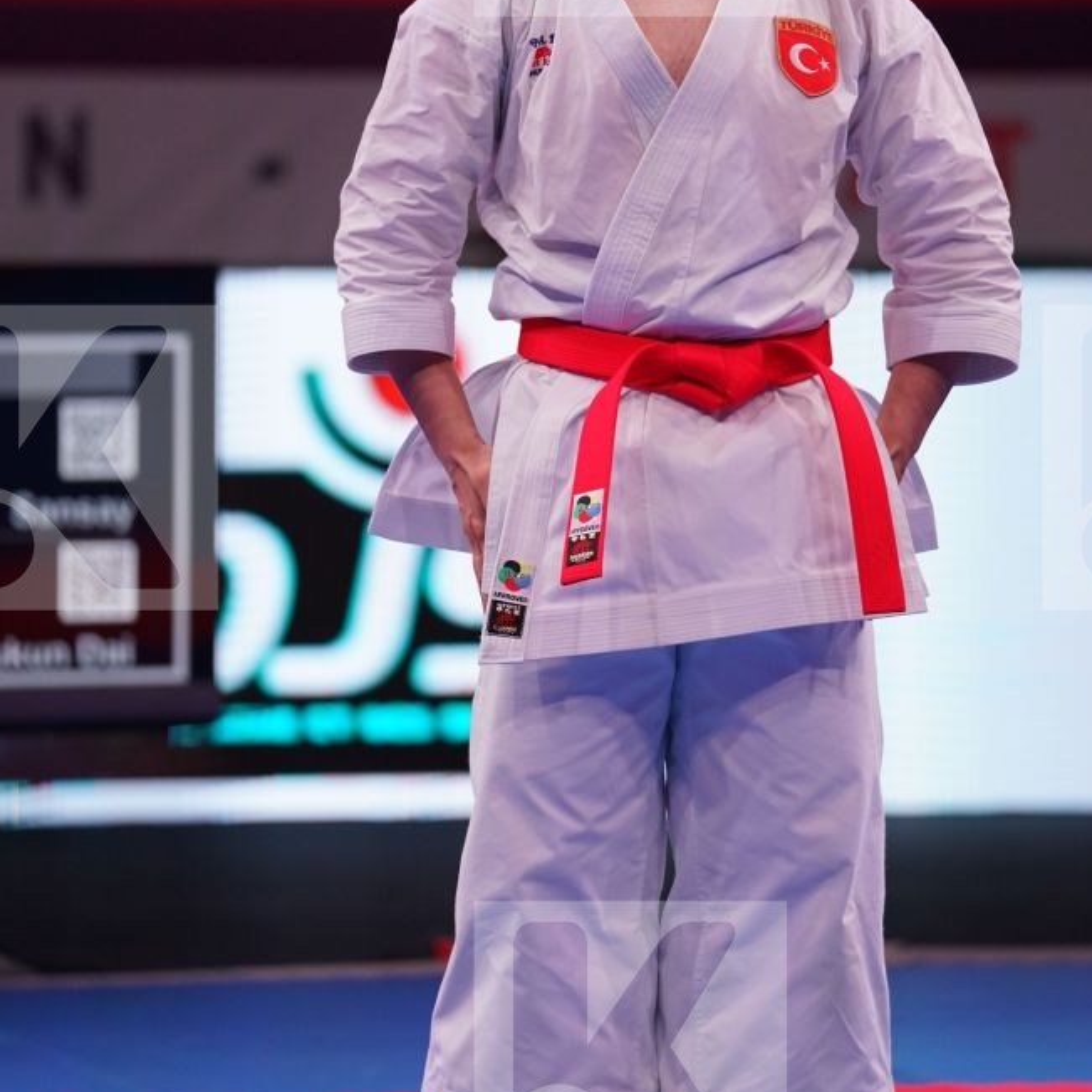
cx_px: 631
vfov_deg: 5.9
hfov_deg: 5.9
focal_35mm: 296
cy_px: 458
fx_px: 10564
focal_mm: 189
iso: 1250
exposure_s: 1/500
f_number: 2.8
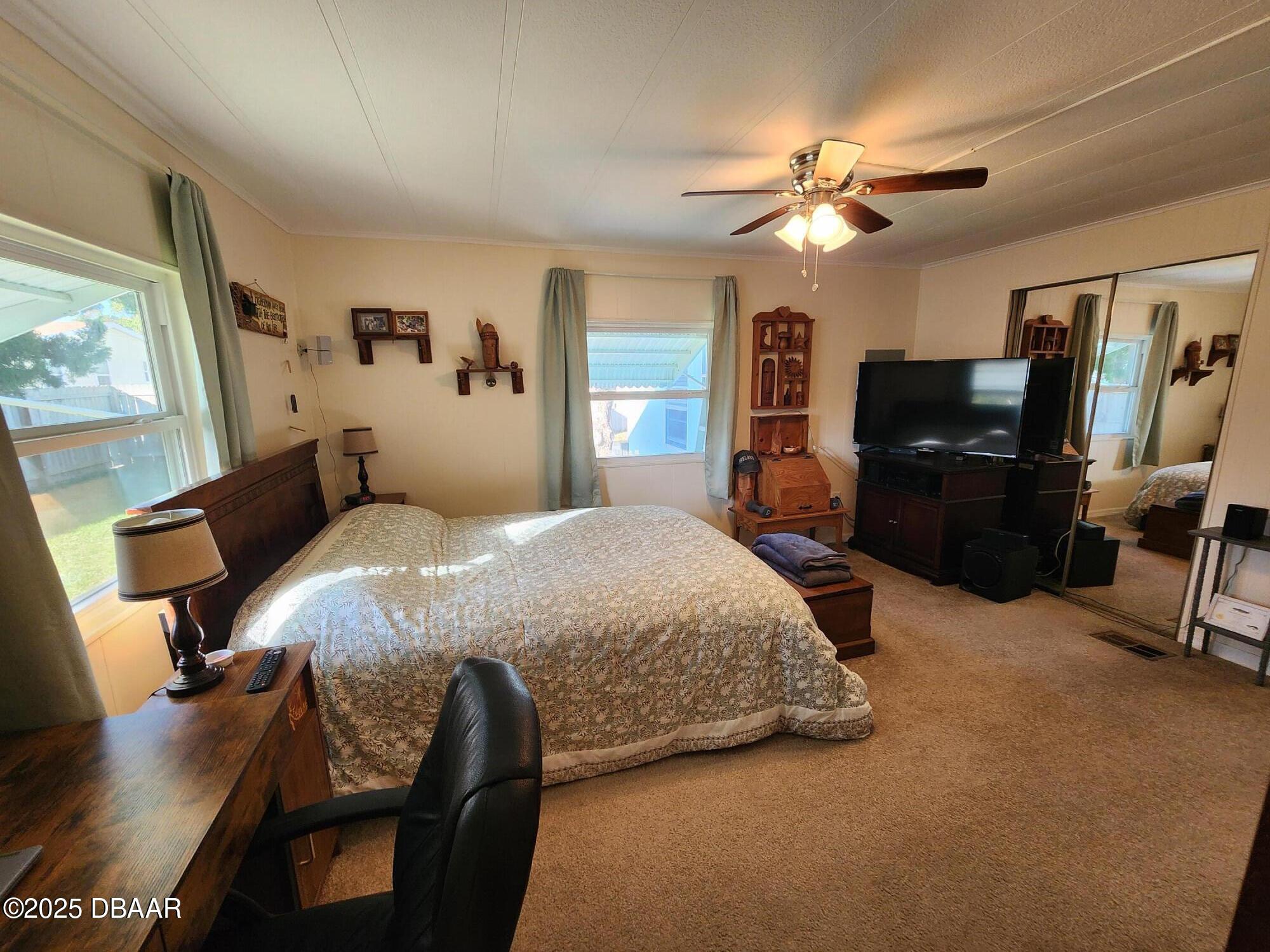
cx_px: 635
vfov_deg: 89.9
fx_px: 477
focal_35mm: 13
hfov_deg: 106.2
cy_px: 476
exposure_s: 1/60
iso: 160
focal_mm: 2.2
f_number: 2.2
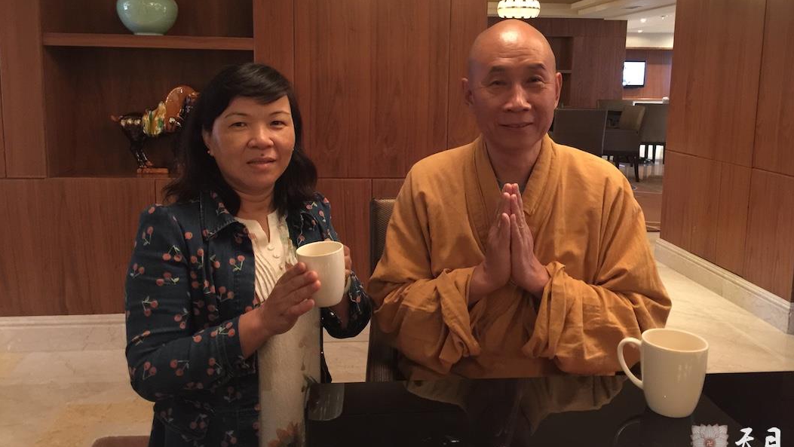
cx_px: 401
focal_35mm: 32
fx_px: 674
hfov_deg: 61.0
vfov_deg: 36.6
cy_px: 178
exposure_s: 1/4
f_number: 2.2
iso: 160
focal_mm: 4.15
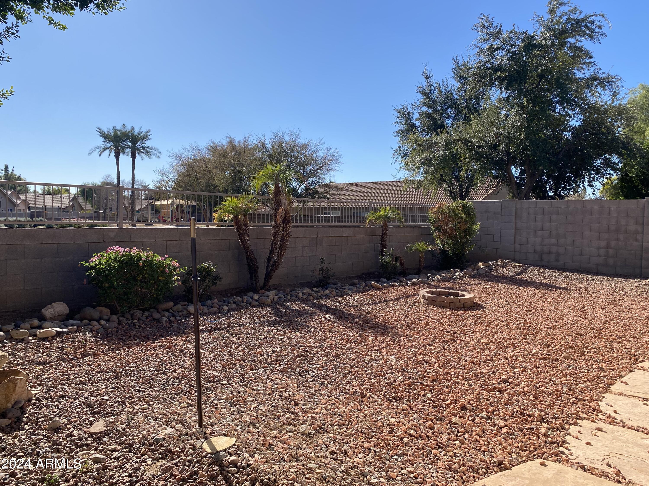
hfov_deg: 67.3
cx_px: 324
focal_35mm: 26
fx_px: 487
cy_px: 243
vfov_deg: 53.1
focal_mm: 4.25
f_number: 1.8
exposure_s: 1/2513
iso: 32
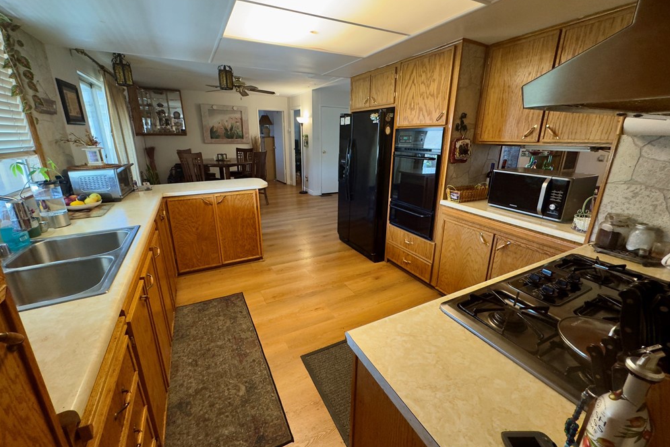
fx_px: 279
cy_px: 217
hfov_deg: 100.4
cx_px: 334
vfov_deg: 77.3
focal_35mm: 15
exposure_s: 1/60
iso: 500
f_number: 2.2
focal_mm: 2.22
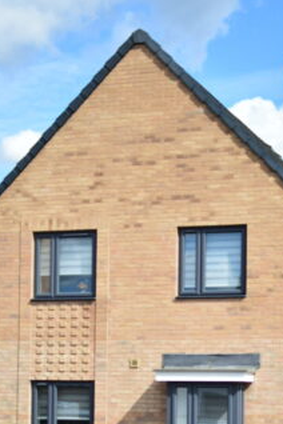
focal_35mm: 94
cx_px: 204
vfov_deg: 21.3
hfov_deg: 14.5
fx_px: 1107
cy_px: 367
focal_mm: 35
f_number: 1.8
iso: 160
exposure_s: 1/4000
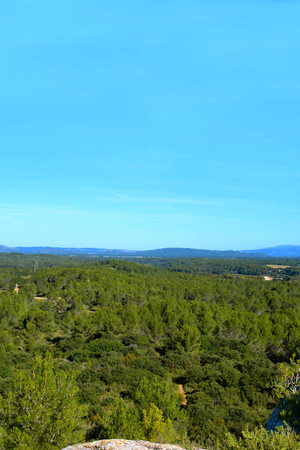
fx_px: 513
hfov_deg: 32.5
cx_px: 121
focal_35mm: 41
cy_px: 227
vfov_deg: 47.4
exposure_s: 1/400
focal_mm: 18
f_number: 11
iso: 400
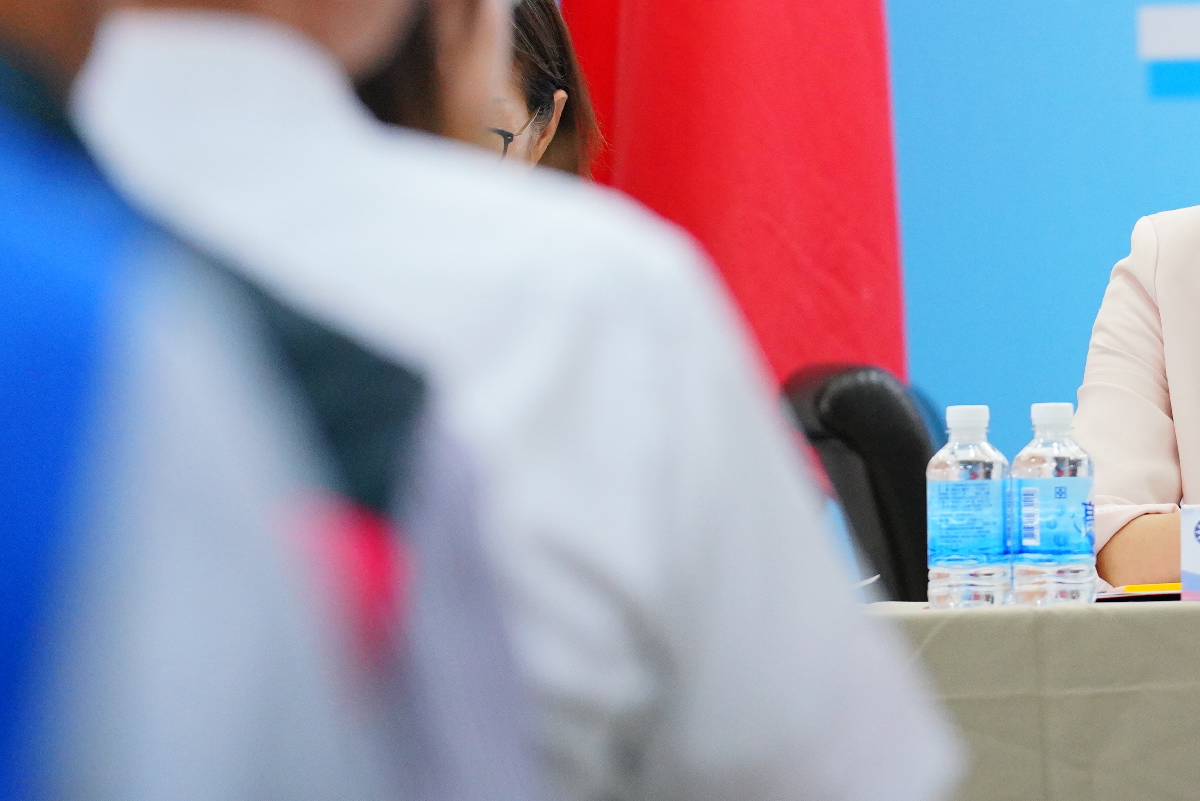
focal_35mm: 404
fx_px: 13468
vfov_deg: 3.4
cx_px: 1239
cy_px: -78
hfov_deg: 5.1
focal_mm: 182
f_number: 4
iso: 3200
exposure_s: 1/200
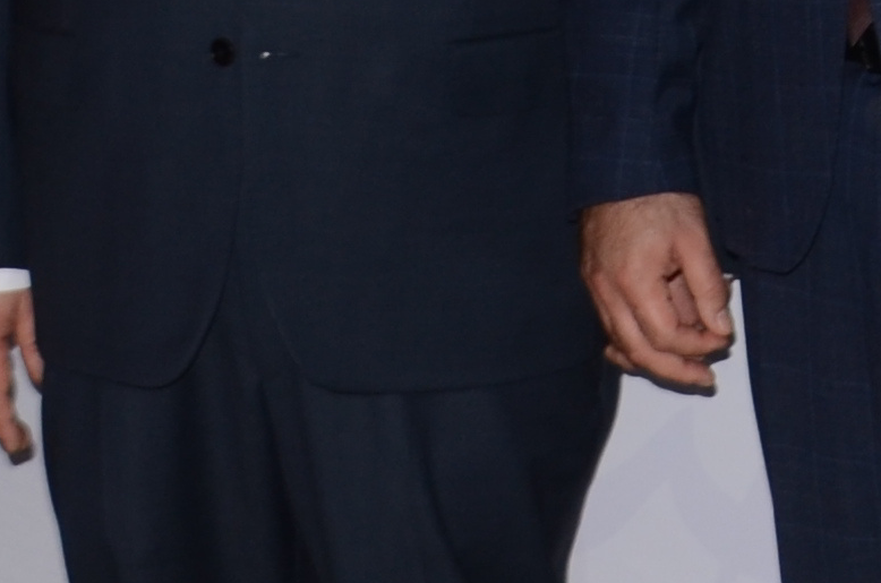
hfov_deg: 8.6
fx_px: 5567
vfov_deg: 5.9
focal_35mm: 228
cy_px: -475
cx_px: 1786
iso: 250
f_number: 4.5
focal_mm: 24
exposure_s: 1/250
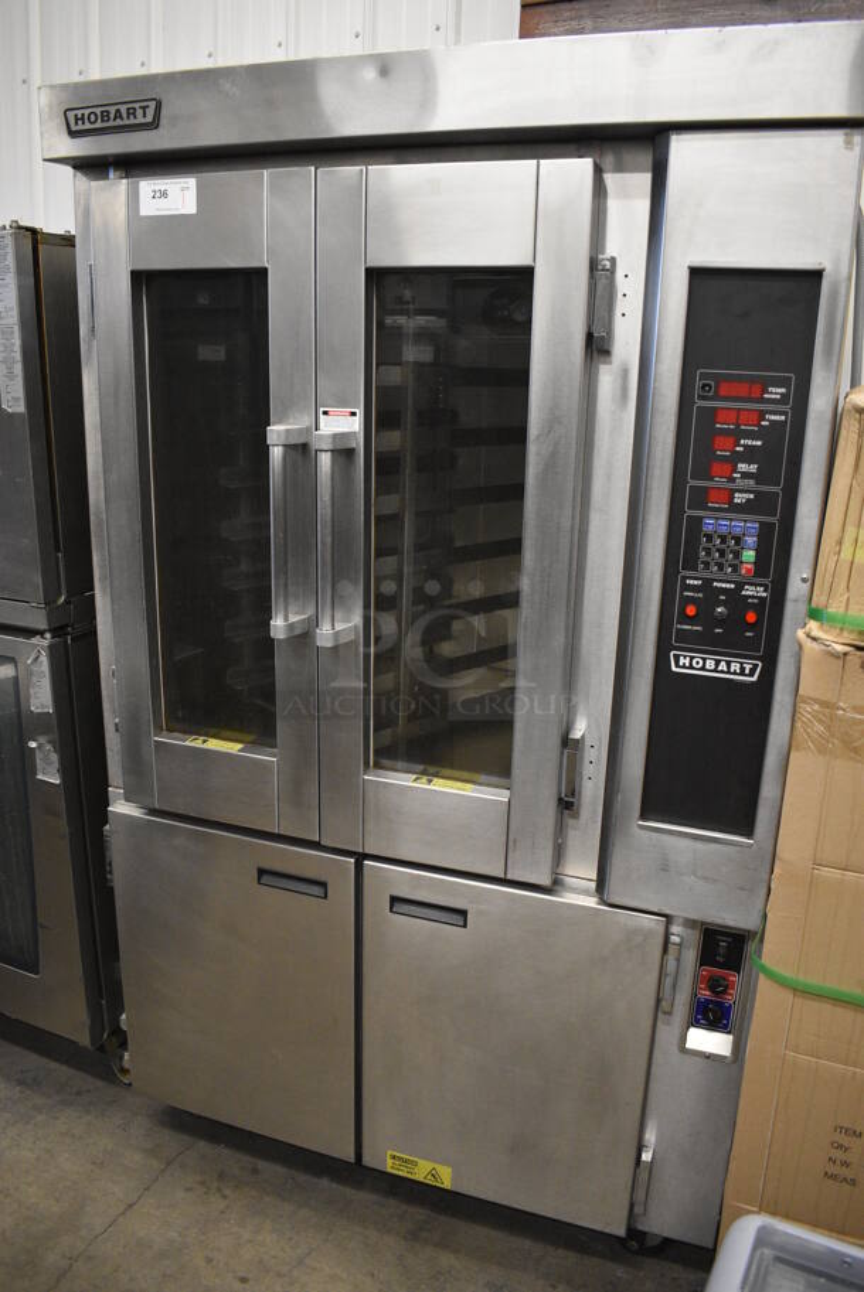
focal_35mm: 27
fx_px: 970
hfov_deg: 48.0
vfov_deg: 67.3
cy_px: 646
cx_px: 432
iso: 2200
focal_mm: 18
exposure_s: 1/125
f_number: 3.5
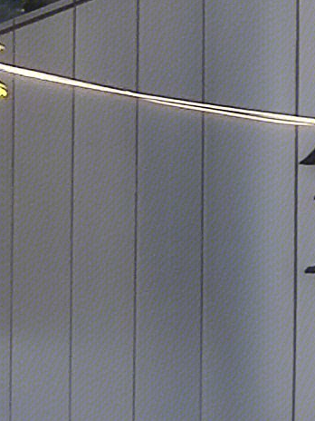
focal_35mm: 595
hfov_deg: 2.5
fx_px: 7219
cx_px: 365
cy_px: 107
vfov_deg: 3.3
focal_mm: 6.22
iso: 100
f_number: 2.2
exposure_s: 1/100
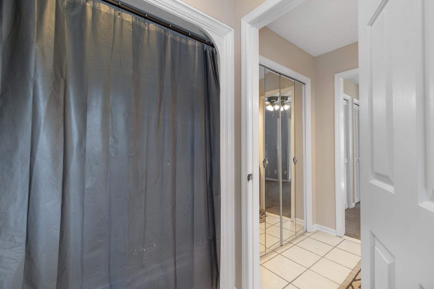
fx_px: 181
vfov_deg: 77.3
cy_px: 144
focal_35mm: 15
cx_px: 217
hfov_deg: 100.4
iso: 100
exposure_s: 1/13
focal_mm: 10
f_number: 4.5
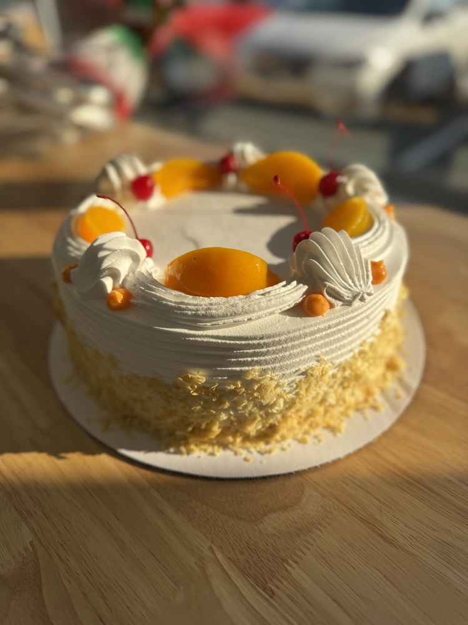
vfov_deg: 71.6
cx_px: 234
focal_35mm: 24
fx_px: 433
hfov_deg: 56.8
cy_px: 312
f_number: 1.78
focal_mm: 6.76
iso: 80
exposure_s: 1/1869
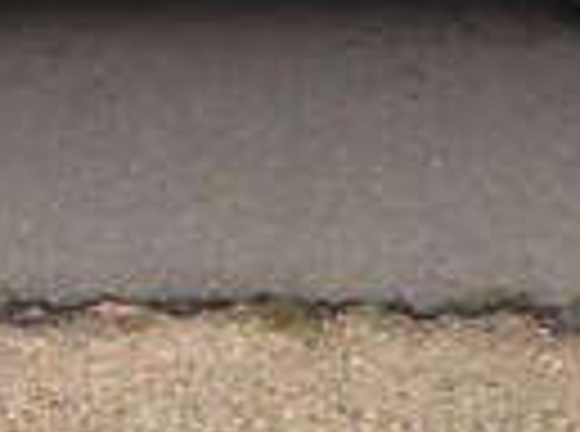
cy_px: 22
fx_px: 1688
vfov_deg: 14.4
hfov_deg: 19.5
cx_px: 274
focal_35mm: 101
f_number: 2.2
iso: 25
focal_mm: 4.15
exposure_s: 1/496
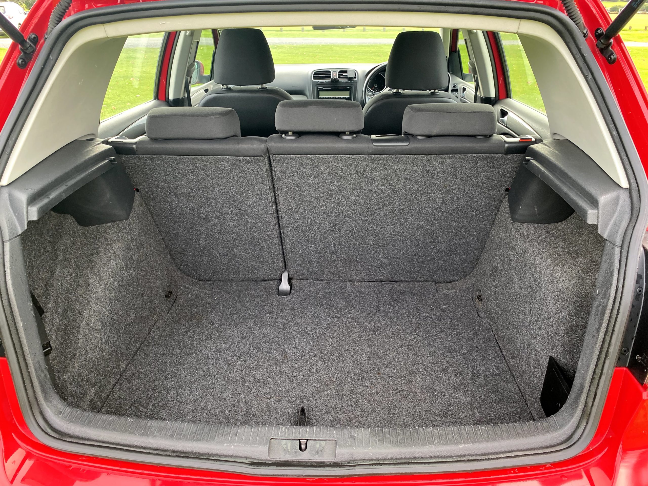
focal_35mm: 26
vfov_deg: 53.1
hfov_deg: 67.3
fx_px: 487
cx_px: 324
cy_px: 243
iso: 100
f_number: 1.8
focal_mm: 4.25
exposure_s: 1/122
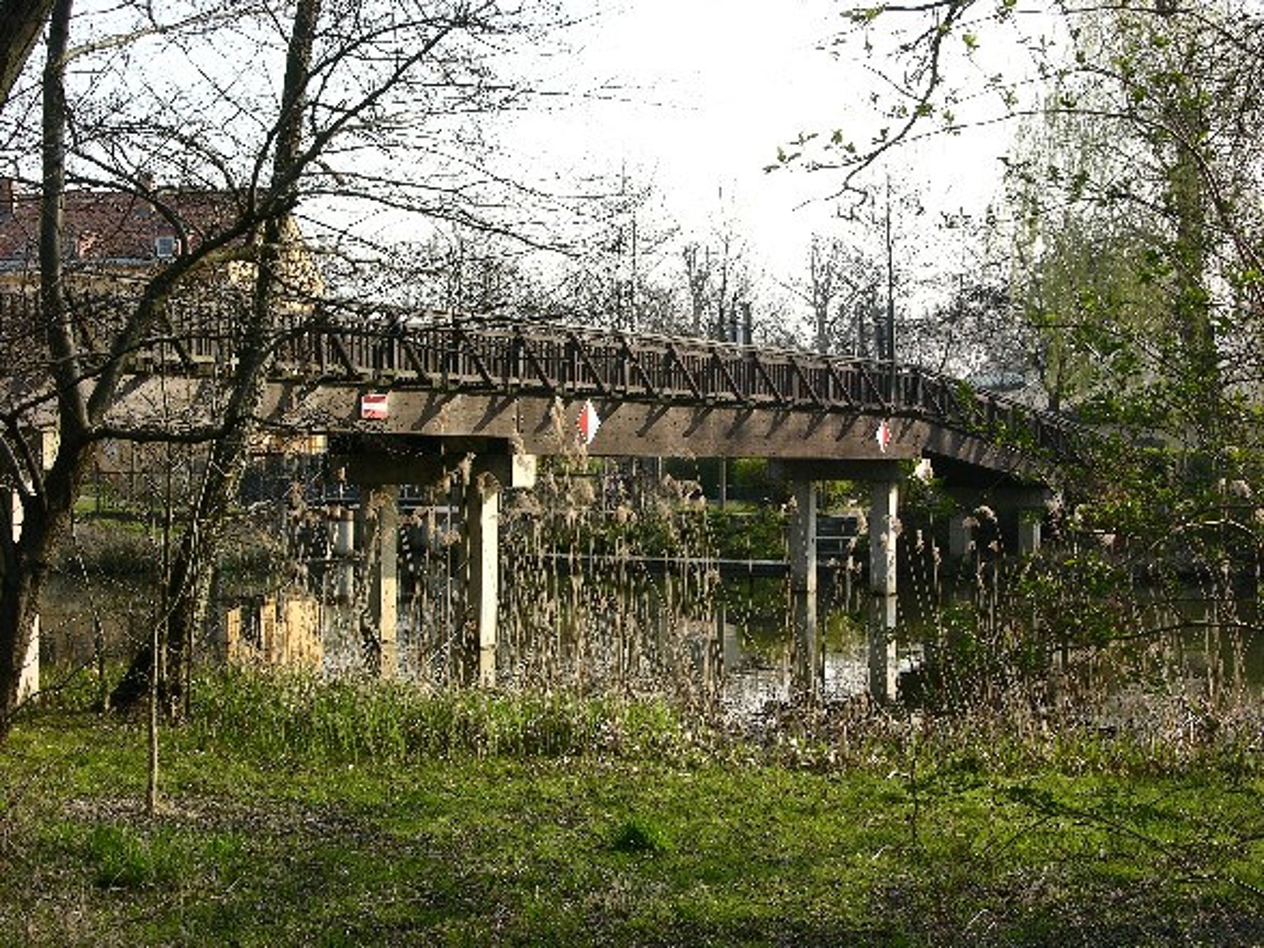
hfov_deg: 31.2
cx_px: 632
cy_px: 474
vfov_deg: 23.6
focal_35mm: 62
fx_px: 2263
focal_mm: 15.7
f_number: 5.7
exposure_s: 1/99.4
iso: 50
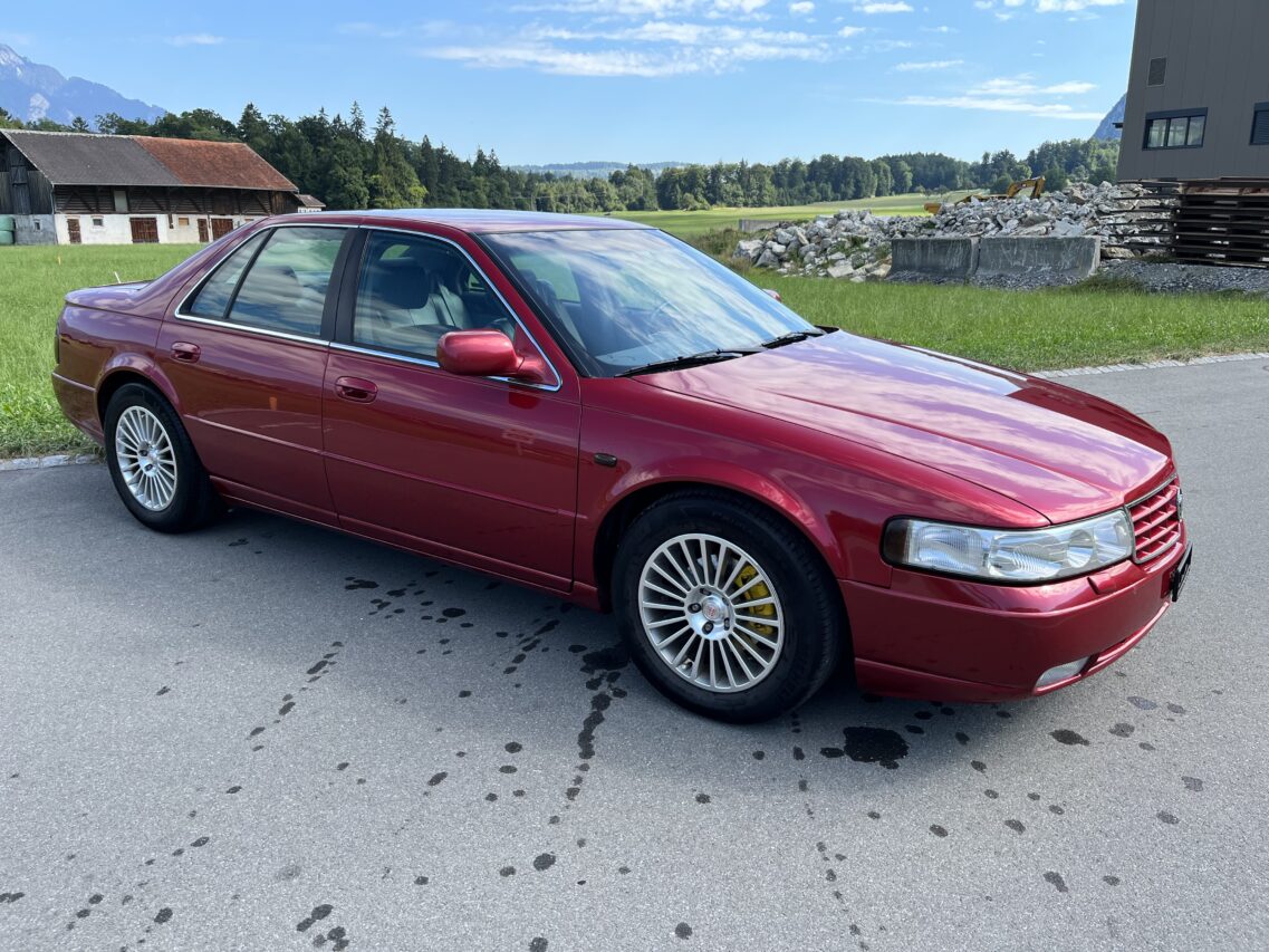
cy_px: 476
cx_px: 634
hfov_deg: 67.3
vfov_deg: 53.1
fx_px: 953
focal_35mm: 26
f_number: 1.6
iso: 50
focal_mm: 5.1
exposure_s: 1/1075
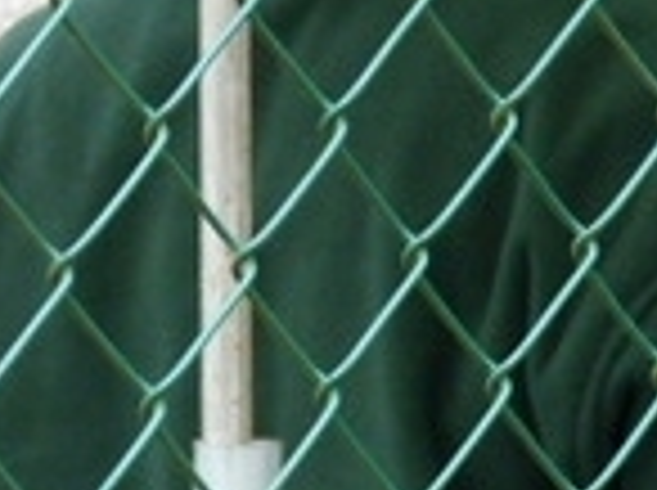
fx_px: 12013
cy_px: 18
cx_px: 765
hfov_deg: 3.1
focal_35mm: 634
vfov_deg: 2.3
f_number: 3.7
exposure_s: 1/80
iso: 160
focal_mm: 27.8
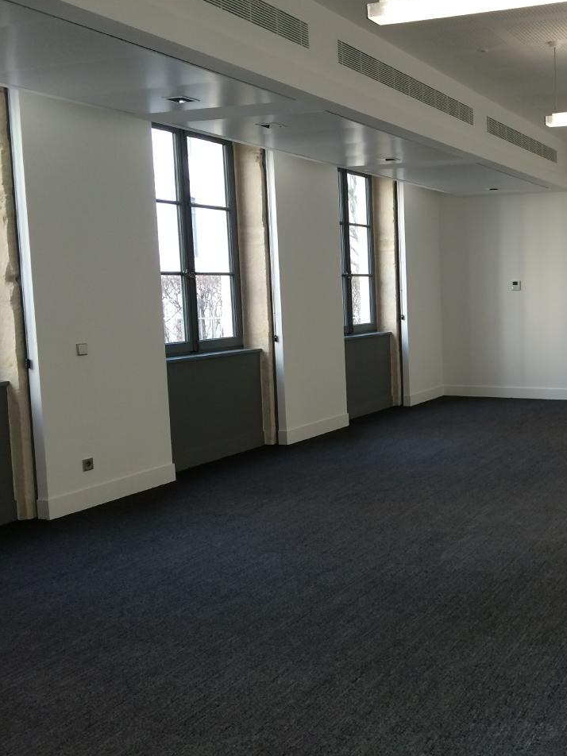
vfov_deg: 47.9
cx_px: 507
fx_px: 852
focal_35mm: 39
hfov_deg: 34.8
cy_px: 376
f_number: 2.2
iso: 40
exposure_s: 1/40
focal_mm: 4.15
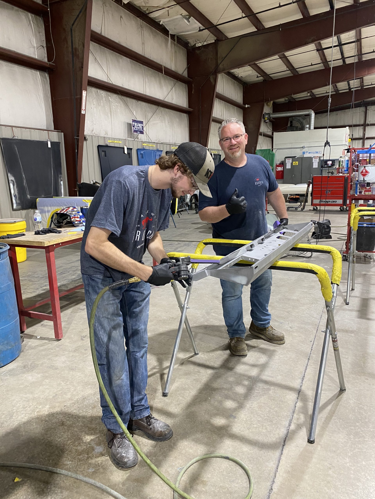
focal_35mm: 26
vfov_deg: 67.3
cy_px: 250
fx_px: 376
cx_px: 188
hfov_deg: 53.1
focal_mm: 4.25
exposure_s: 1/60
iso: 200
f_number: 1.8
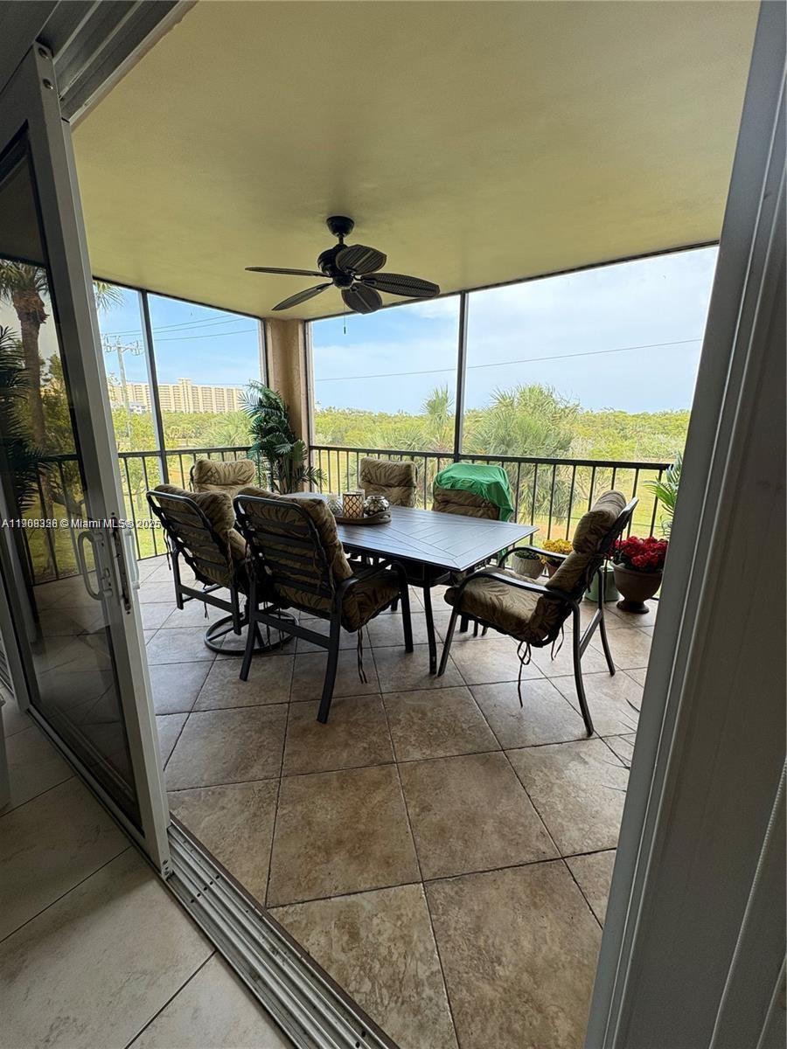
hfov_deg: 85.7
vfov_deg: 102.1
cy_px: 524
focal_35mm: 14
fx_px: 424
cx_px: 394
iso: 125
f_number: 2.2
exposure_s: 1/136
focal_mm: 2.22
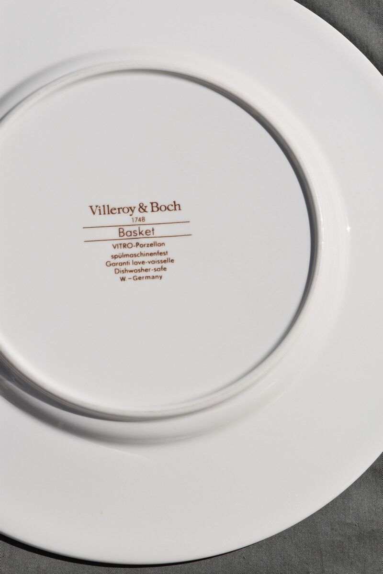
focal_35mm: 82
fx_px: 1316
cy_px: 287
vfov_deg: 24.6
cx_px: 192
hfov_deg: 16.6
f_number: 13
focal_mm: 55
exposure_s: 1/640
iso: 200
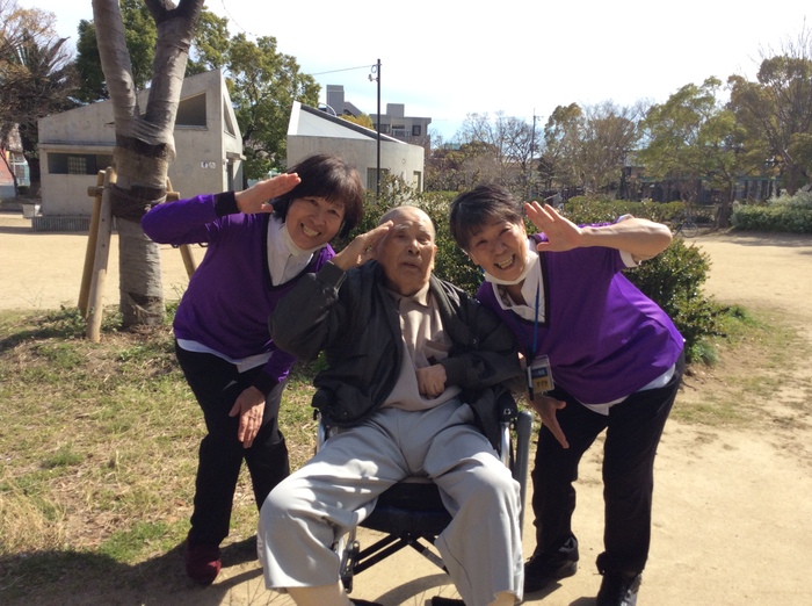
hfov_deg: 55.4
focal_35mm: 33
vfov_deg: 42.8
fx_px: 773
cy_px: 303
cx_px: 406
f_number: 2.4
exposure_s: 1/1271
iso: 32
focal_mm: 3.3
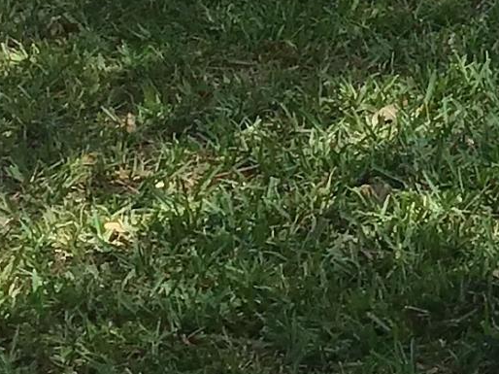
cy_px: -376
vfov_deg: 7.8
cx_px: 1212
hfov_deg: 9.6
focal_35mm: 181
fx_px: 2608
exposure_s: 1/905
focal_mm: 3.3
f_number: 2.4
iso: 25
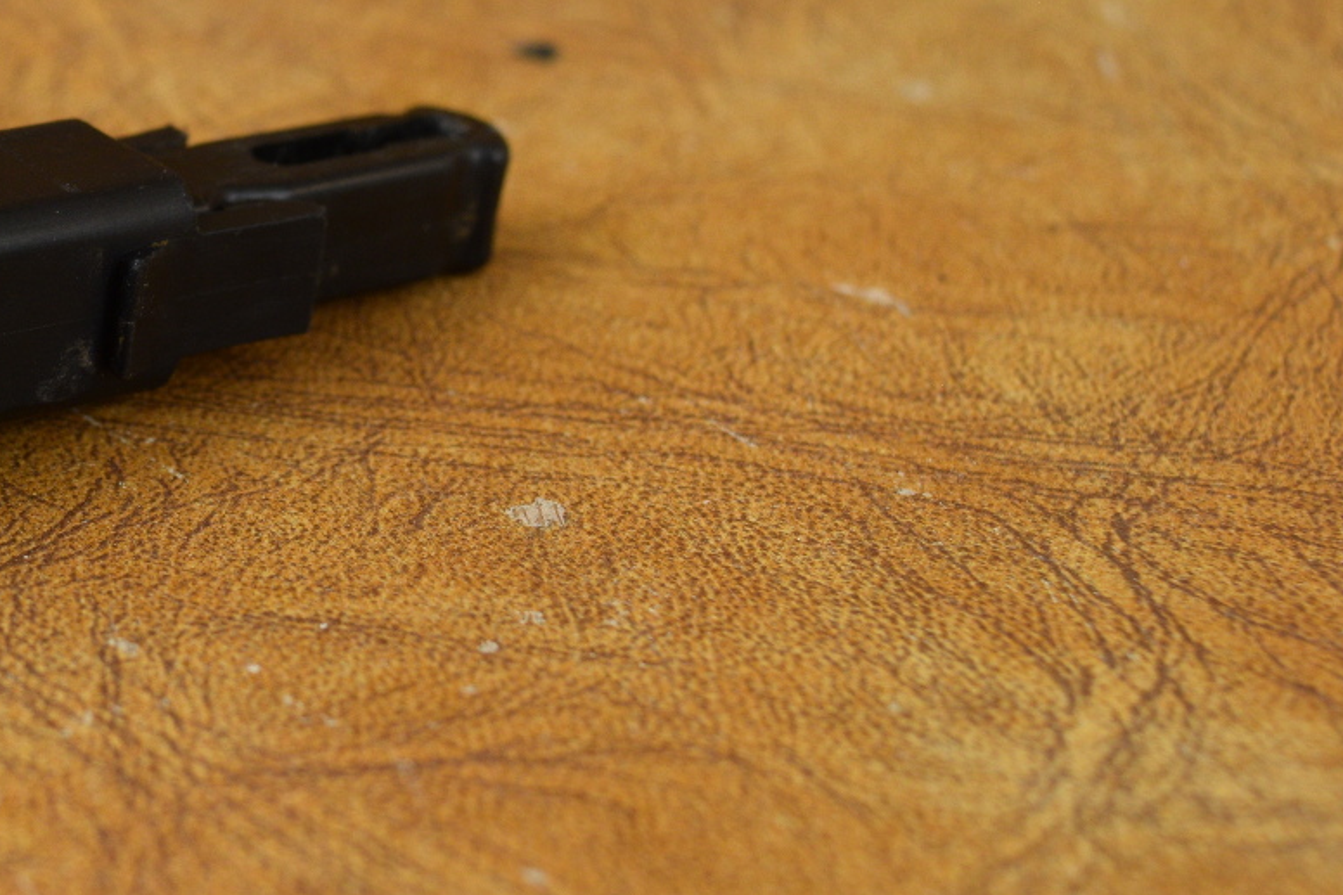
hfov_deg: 20.0
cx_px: 29
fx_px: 3692
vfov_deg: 13.8
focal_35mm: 99
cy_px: 313
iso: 400
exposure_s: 1/160
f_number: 8
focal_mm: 32
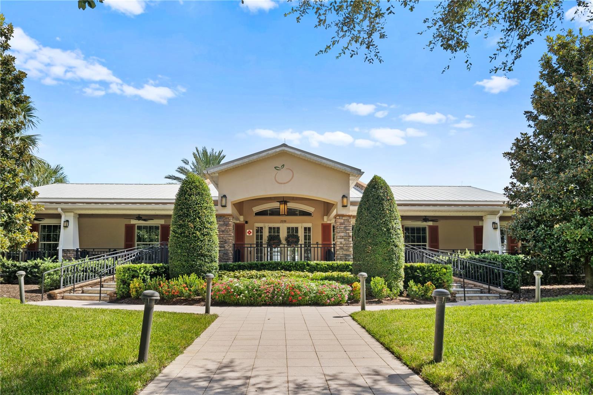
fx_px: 412
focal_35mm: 25
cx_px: 296
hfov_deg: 71.5
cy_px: 198
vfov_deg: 51.3
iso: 200
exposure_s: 1/160
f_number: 8
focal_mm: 25
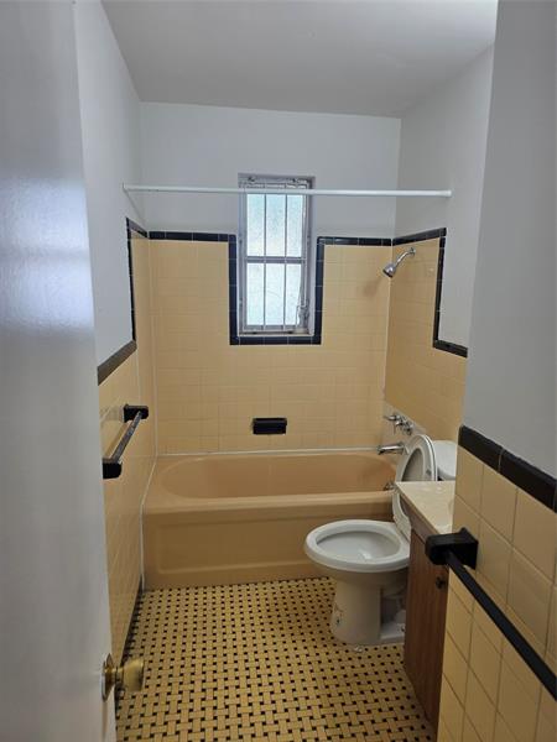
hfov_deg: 58.9
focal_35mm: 23
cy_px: 371
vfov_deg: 73.9
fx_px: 493
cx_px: 278
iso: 64
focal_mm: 6.3
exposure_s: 1/120
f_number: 1.7
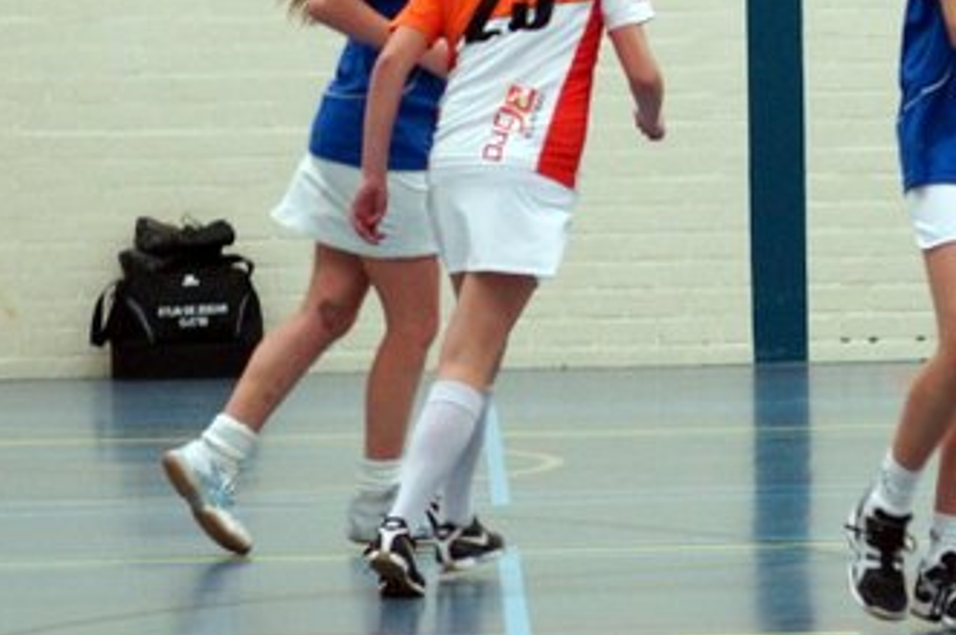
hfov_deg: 8.7
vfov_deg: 5.9
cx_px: 1464
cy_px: -139
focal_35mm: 232
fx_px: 6155
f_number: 2.5
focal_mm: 50
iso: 800
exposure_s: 1/160
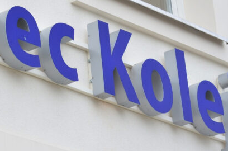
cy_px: 15
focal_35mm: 236
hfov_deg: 8.7
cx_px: 22
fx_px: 1494
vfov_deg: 5.8
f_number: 7.1
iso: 200
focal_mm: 55
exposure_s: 1/50
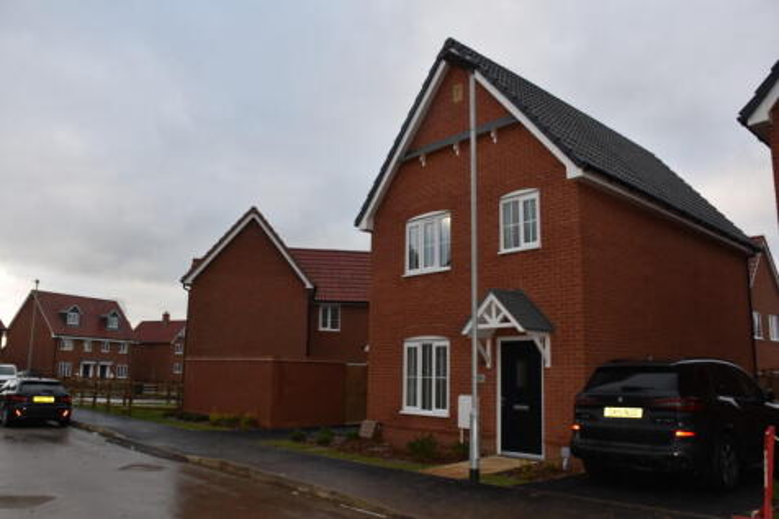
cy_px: 260
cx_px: 390
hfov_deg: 67.4
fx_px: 584
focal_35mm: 27
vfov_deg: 47.9
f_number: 5.6
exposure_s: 1/125
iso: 320
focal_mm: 18
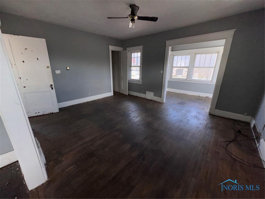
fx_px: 107
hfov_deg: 102.1
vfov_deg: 85.7
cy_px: 100
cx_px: 132
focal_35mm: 14
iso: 32
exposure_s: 1/184
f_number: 2.2
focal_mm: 2.22
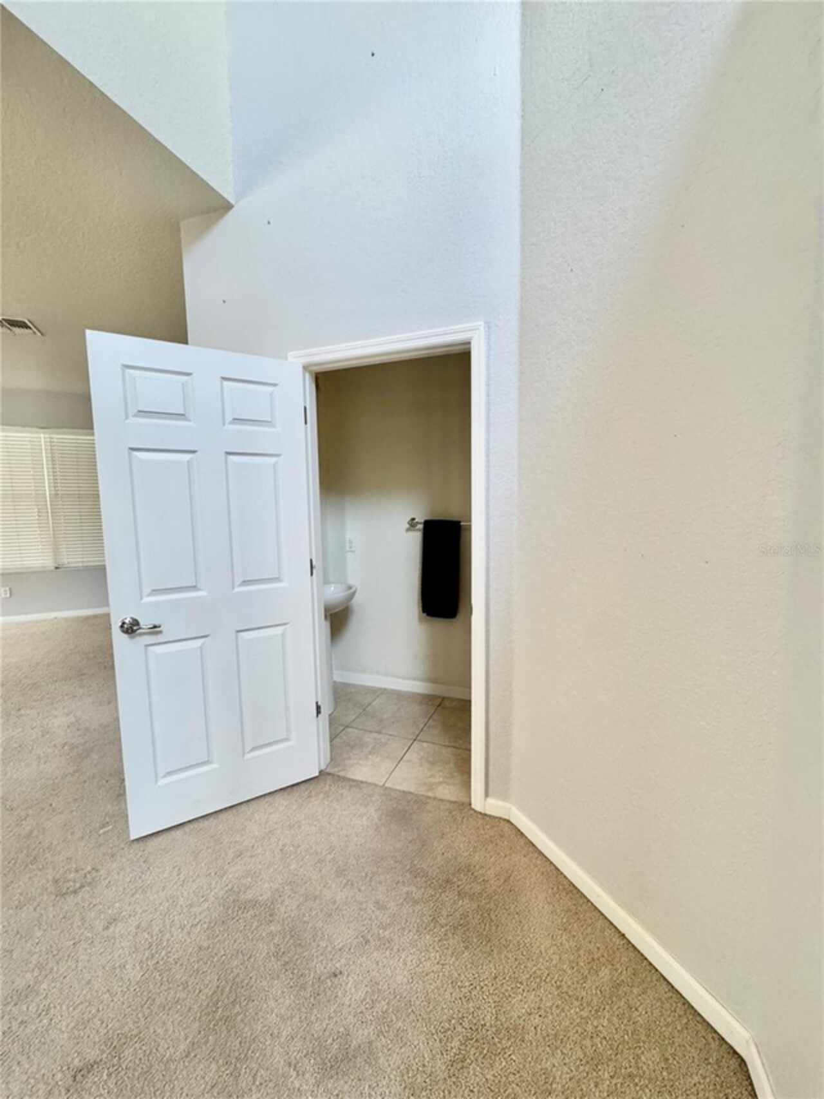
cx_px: 412
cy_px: 550
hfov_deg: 85.7
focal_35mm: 14
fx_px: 444
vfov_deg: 102.1
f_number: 2.2
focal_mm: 2.22
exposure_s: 1/120
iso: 250
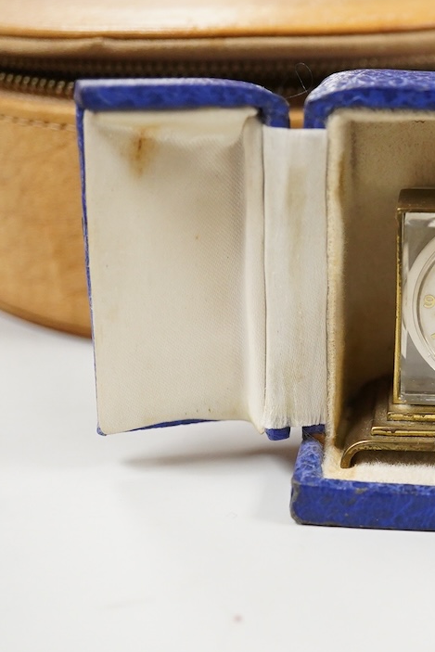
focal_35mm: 72
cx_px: 499
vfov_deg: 28.1
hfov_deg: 18.1
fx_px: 1304
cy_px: 315
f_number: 3.5
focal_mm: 30
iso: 2500
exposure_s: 1/320
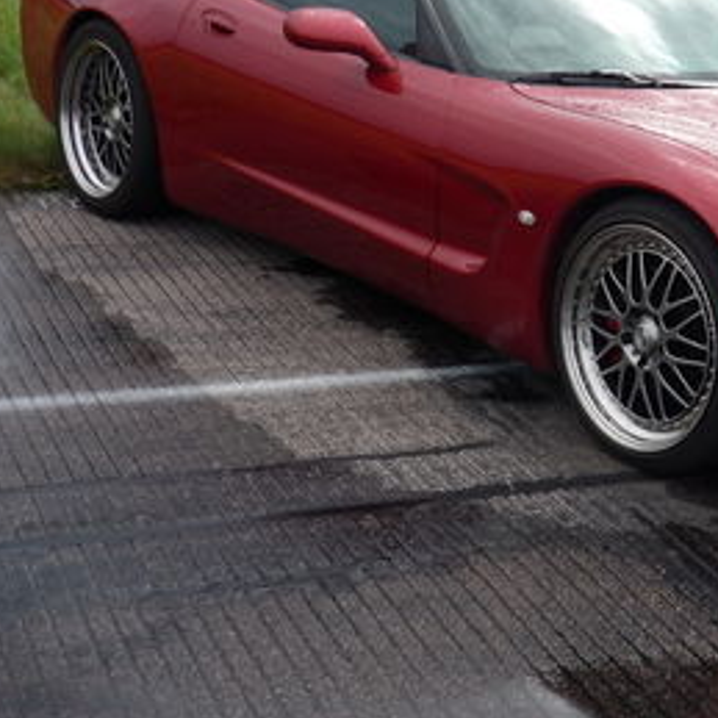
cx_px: 710
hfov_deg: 23.1
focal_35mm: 72
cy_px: 211
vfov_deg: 23.8
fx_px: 1690
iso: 100
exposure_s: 1/1000
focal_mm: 5.5
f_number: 2.8
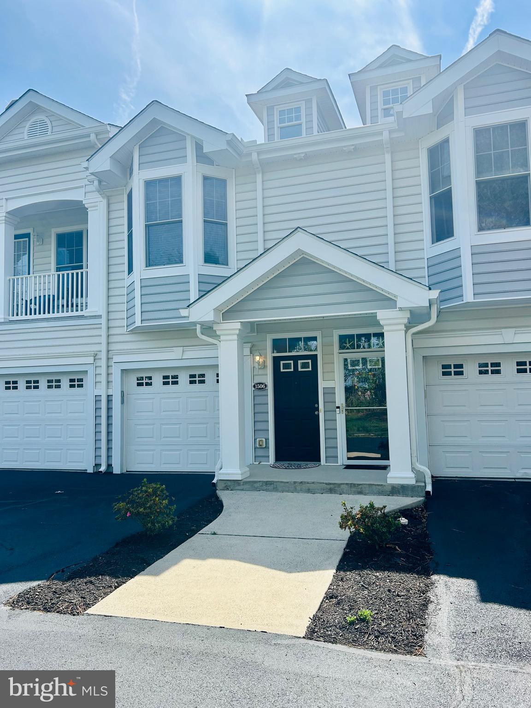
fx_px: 532
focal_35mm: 26
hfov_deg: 53.1
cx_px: 266
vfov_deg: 67.3
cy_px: 354
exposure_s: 1/3356
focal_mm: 5.7
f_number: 1.5
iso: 50
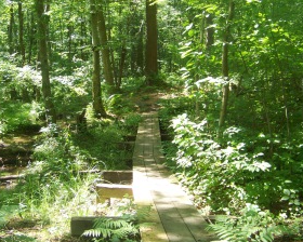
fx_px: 448
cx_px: 130
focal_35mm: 50
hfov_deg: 37.3
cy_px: 127
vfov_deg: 30.2
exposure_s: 1/50
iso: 65
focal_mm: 5.85
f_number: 2.8
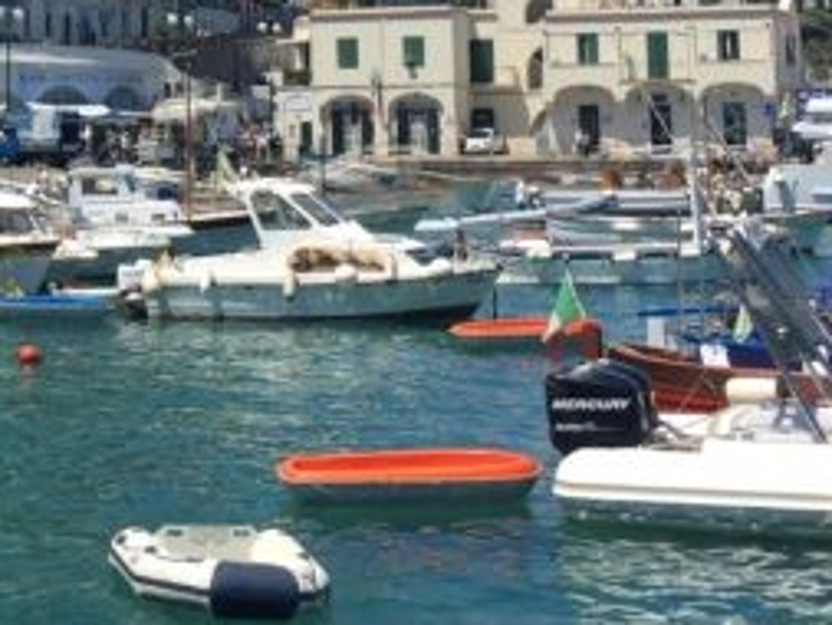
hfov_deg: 21.6
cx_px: 46
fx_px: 2116
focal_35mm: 88
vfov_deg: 16.2
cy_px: -109
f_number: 2.2
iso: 32
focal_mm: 4.15
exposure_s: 1/2083
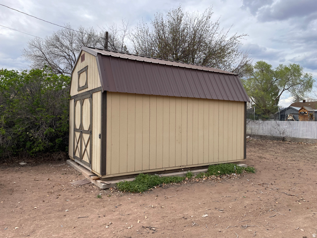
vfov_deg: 53.1
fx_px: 238
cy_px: 119
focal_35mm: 26
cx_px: 158
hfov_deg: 67.3
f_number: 1.6
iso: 32
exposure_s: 1/2747
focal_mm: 4.2
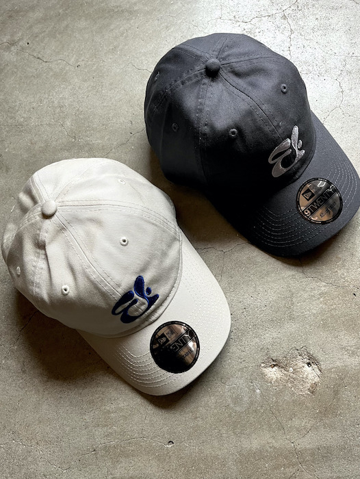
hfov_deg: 53.1
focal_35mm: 26
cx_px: 180
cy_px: 240
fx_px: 360
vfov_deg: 67.3
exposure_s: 1/60
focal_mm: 5.1
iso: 200
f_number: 1.6
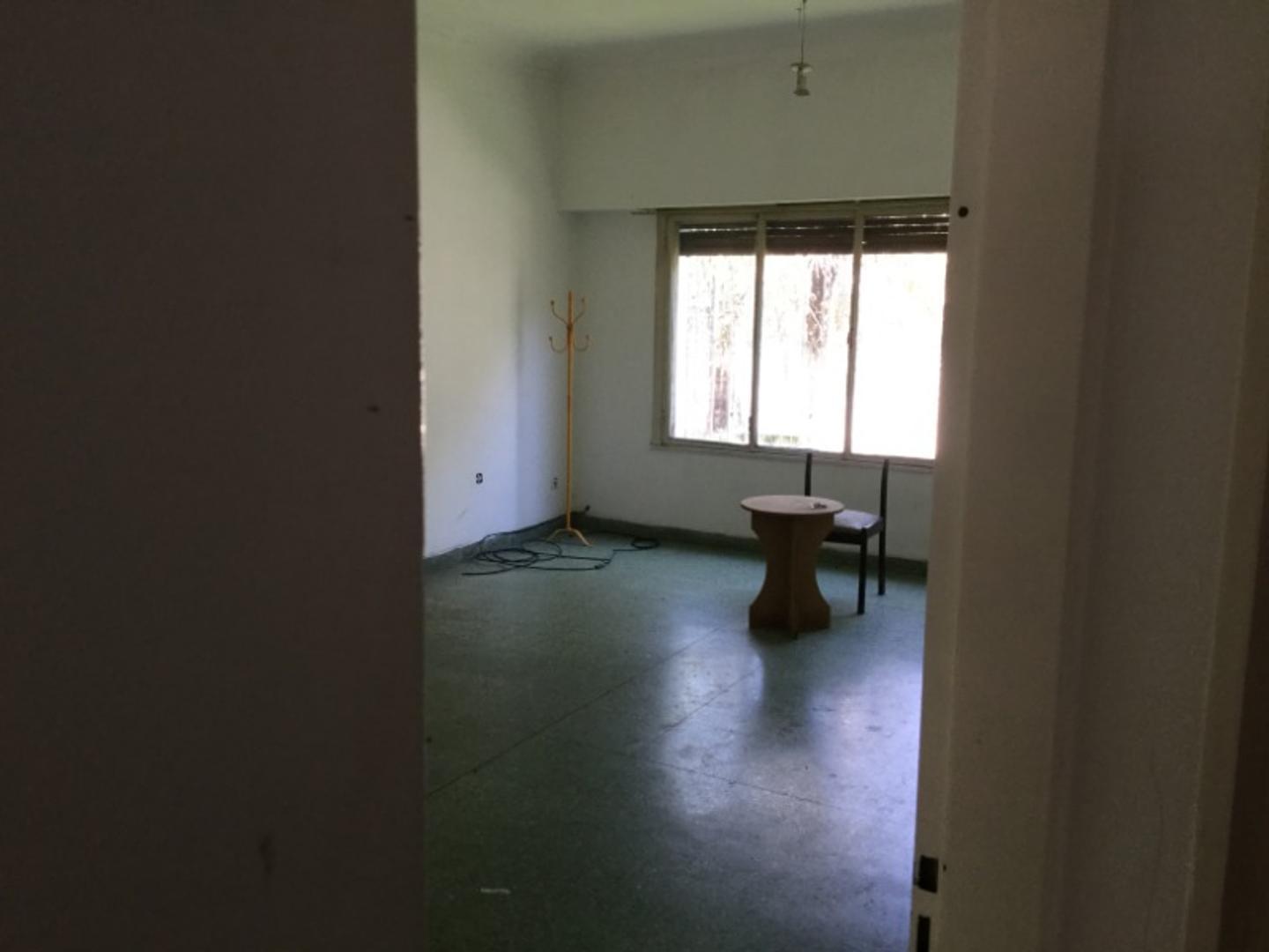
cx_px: 634
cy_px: 476
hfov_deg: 58.4
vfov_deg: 45.4
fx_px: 1136
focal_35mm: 31
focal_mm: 3.3
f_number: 2.4
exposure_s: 1/33
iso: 50
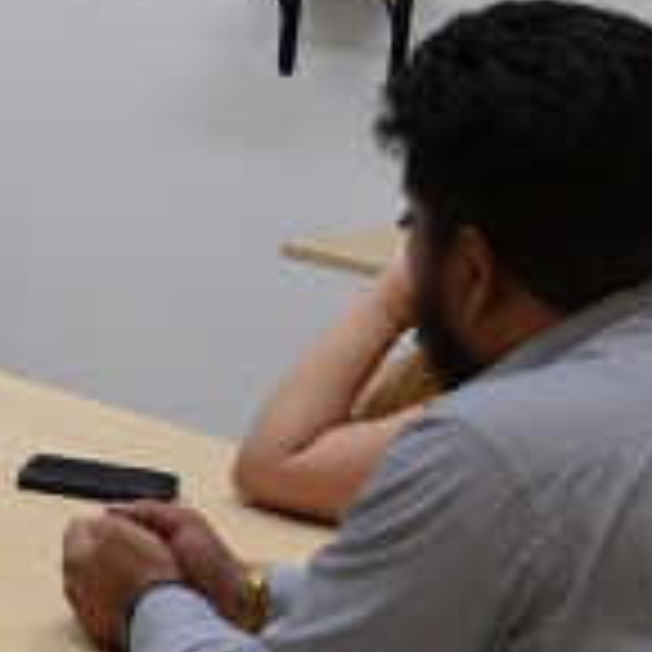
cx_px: -737
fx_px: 2365
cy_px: 153
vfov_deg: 15.6
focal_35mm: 111
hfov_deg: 13.1
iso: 450
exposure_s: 1/60
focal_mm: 18
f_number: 3.5
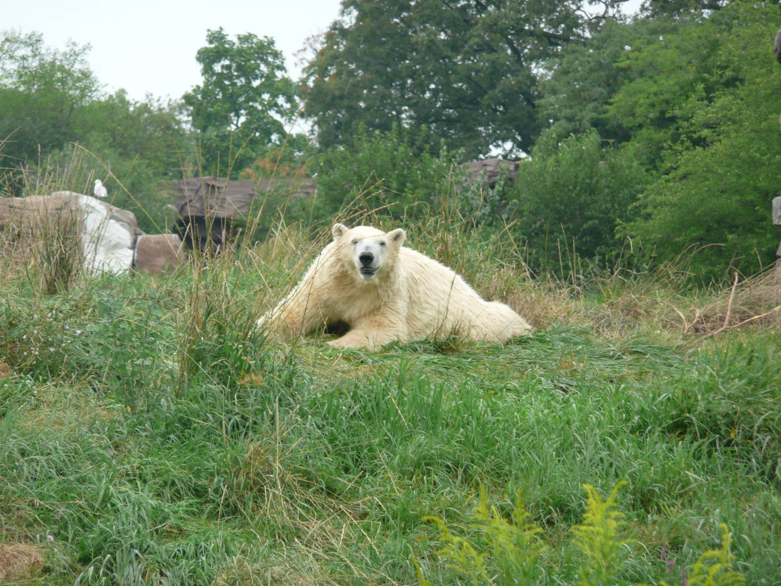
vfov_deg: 5.3
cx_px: 390
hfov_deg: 7.1
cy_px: 293
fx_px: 6317
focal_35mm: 280
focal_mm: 46
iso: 100
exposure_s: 1/80
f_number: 4.9
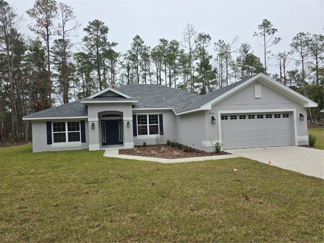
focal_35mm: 23
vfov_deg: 58.9
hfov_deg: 73.9
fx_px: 215
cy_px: 122
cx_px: 162
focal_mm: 6.3
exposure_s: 1/223
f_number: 1.7
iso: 12
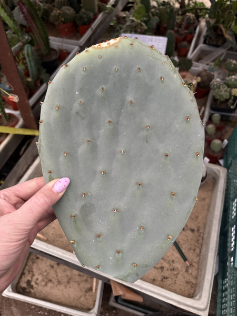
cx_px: 118
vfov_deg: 67.3
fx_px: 237
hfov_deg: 53.1
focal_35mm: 26
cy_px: 158
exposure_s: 1/60
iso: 250
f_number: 1.6
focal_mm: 5.96
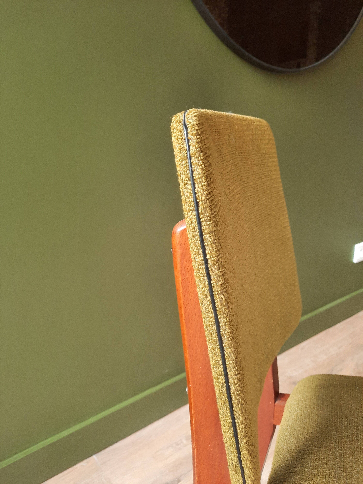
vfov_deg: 69.4
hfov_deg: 54.9
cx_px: 182
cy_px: 242
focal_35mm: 25
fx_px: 350
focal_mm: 4.6
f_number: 2
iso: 250
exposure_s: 1/50
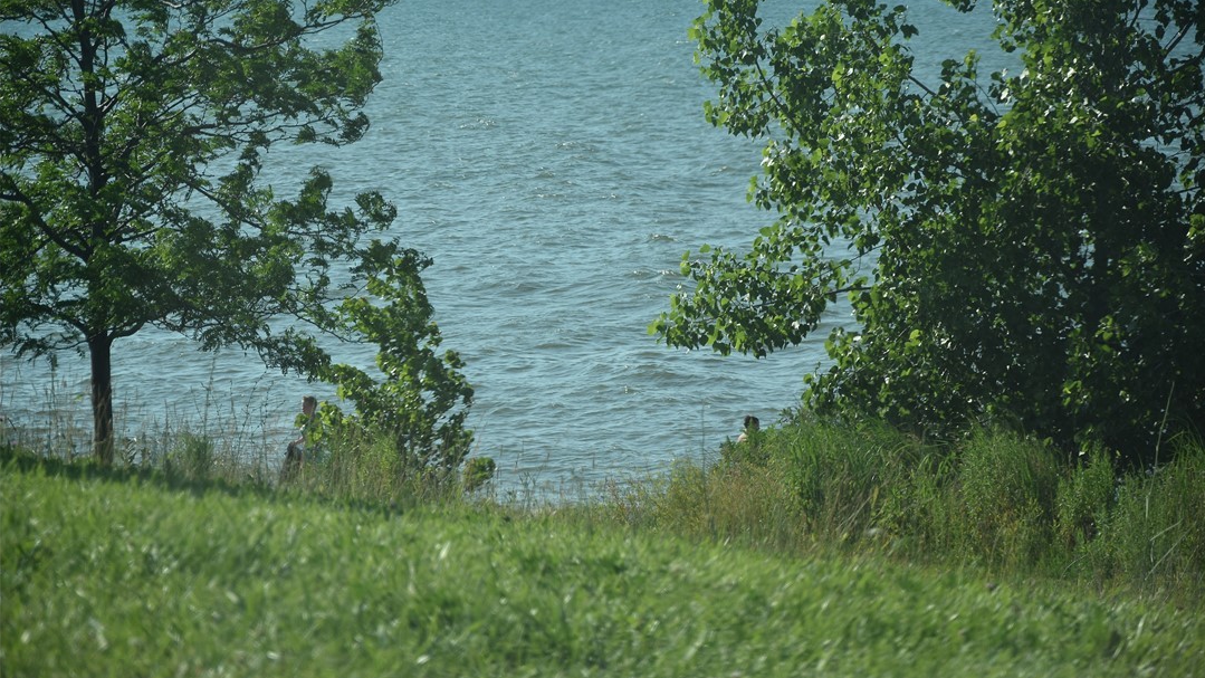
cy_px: 331
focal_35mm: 155
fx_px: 4953
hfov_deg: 13.9
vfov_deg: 7.8
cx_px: 605
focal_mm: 98
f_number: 5.6
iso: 110
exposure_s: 1/640
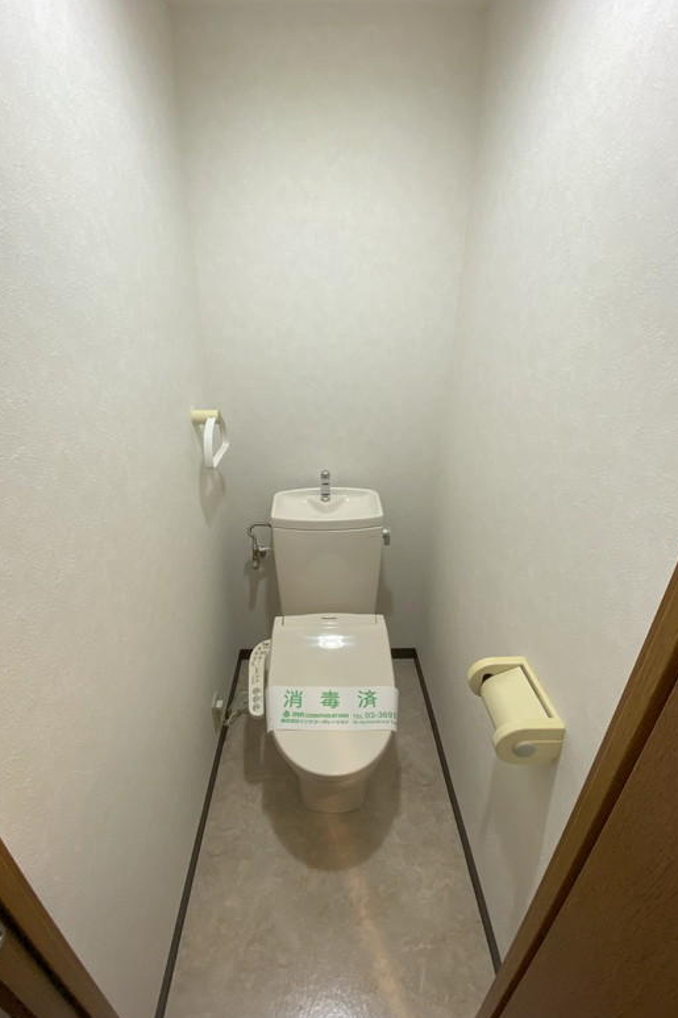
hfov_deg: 81.1
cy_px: 518
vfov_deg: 104.3
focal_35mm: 14
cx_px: 323
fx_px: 396
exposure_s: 1/50
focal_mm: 1.54
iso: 125
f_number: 2.4
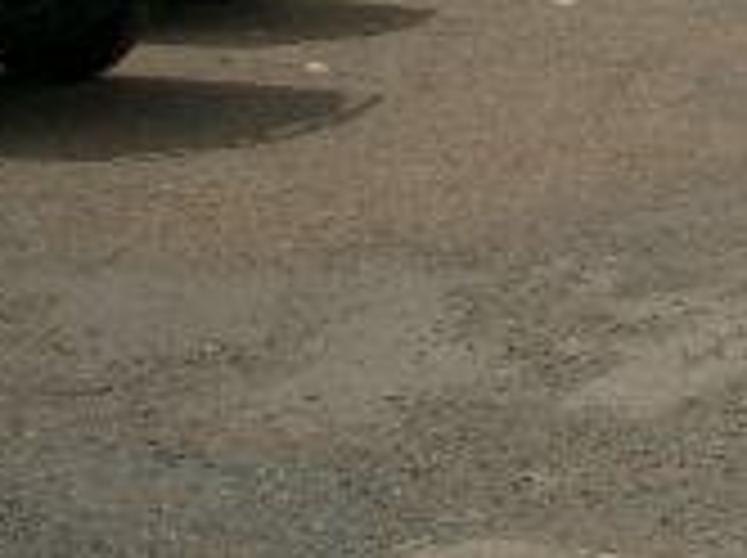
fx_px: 2909
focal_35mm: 135
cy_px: -216
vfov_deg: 10.7
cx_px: 1264
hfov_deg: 13.4
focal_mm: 5.8
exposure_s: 1/800
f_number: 4.3
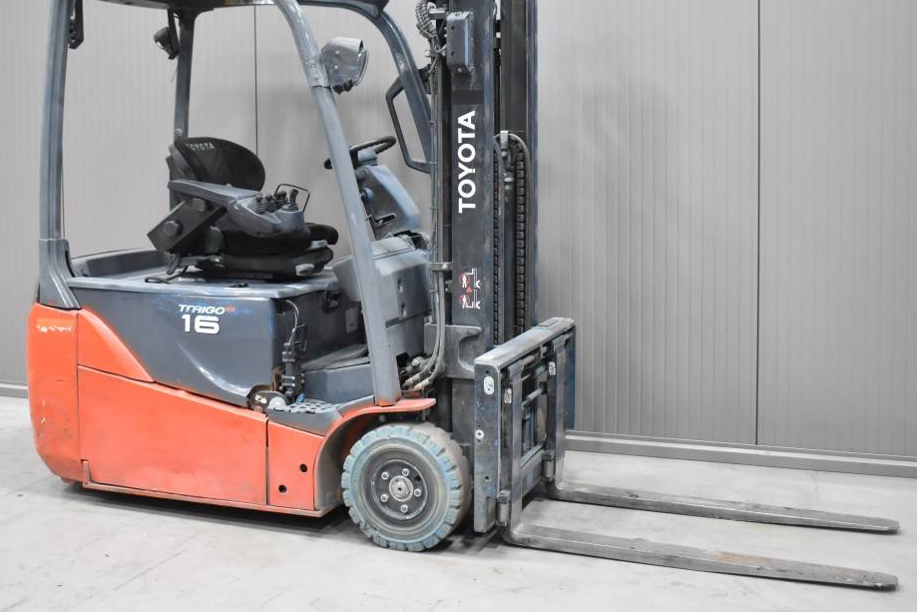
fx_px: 1197
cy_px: 215
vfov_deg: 28.5
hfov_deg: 41.6
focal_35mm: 47
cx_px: 349
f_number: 4
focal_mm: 24
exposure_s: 1/40
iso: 1600
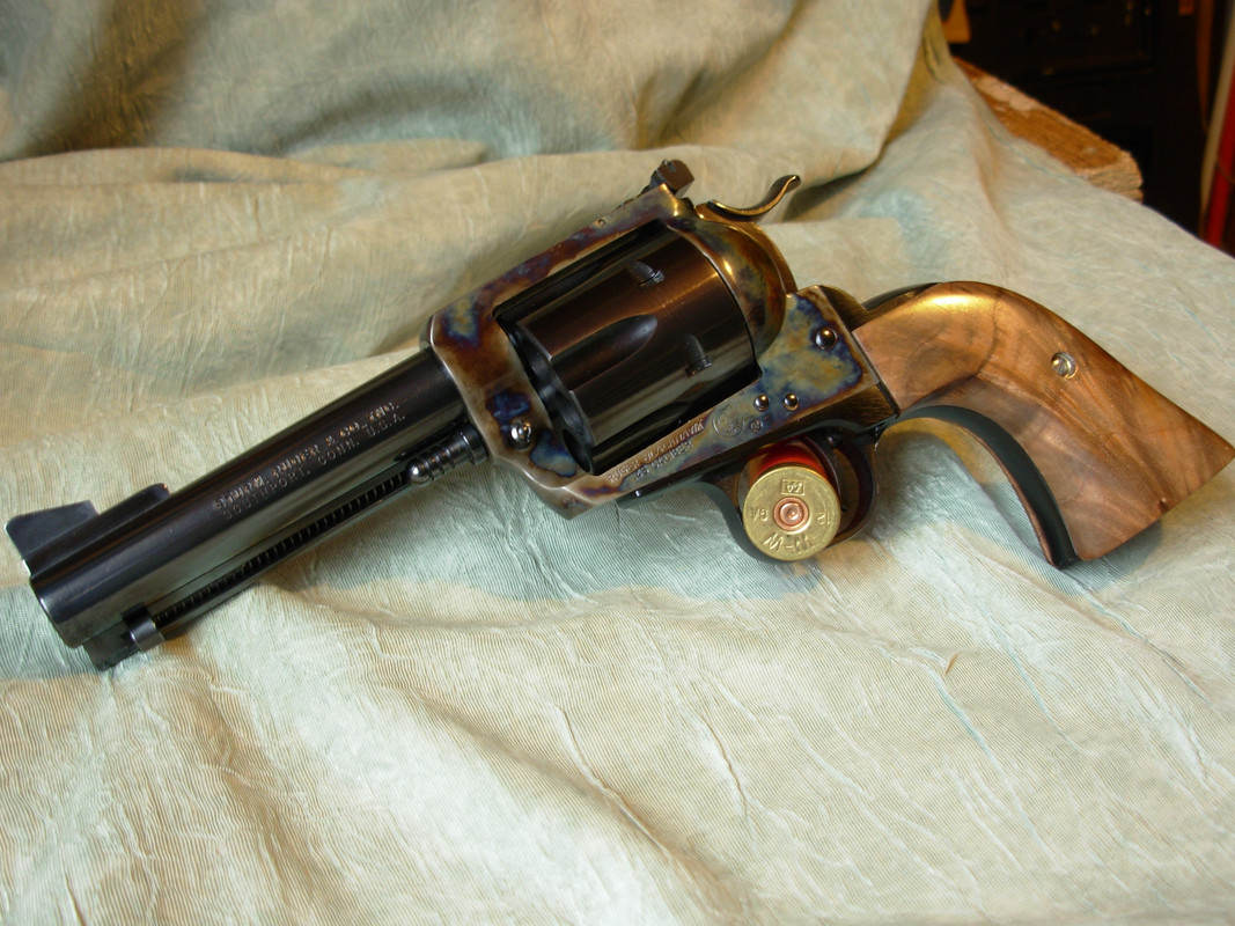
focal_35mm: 45
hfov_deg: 42.1
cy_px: 463
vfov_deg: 32.2
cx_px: 618
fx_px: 1605
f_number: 3.1
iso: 50
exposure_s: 1/7.6
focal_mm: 7.5
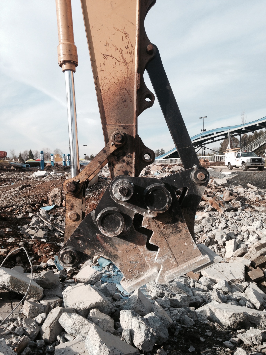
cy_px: 178
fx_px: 338
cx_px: 133
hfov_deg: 42.9
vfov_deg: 55.4
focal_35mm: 33
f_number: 2.4
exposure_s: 1/1153
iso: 50
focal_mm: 4.12
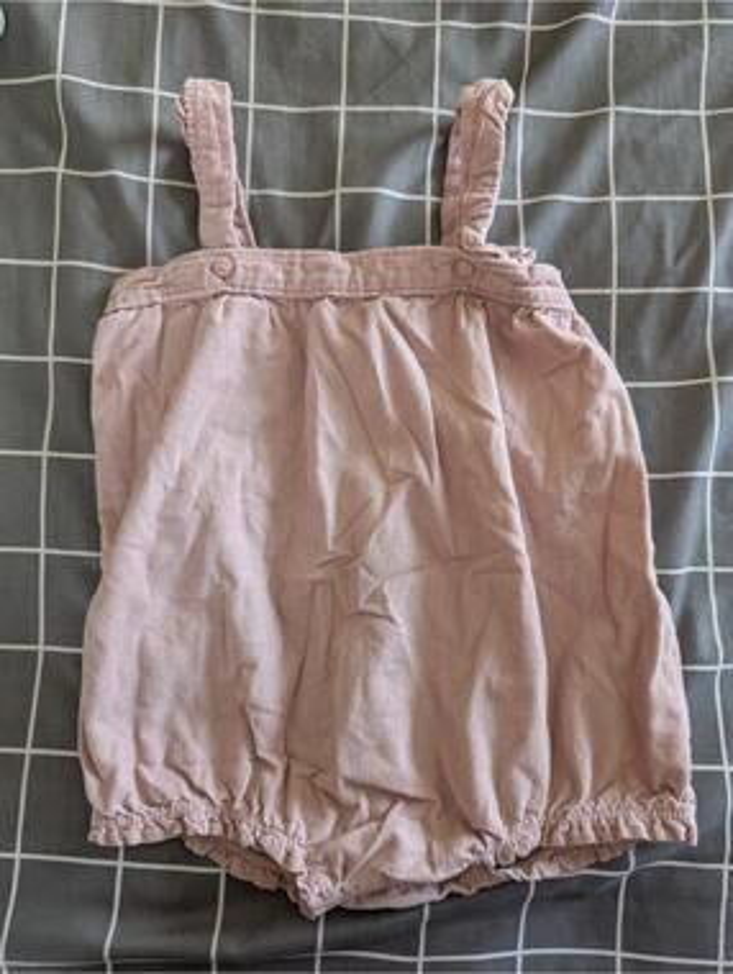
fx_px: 676
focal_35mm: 24
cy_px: 487
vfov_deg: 71.5
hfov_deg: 56.9
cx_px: 366
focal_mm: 6.81
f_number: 1.85
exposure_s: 1/256
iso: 2021
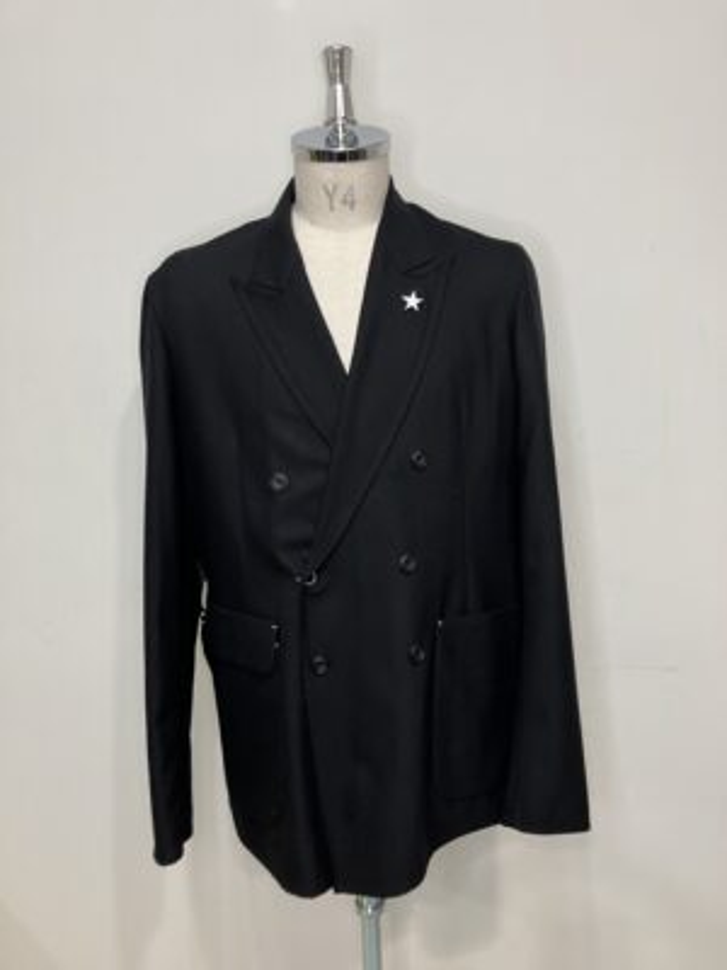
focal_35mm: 28
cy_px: 485
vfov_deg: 63.4
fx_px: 784
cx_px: 364
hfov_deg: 49.7
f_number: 1.8
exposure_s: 1/50
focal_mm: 3.99
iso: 125
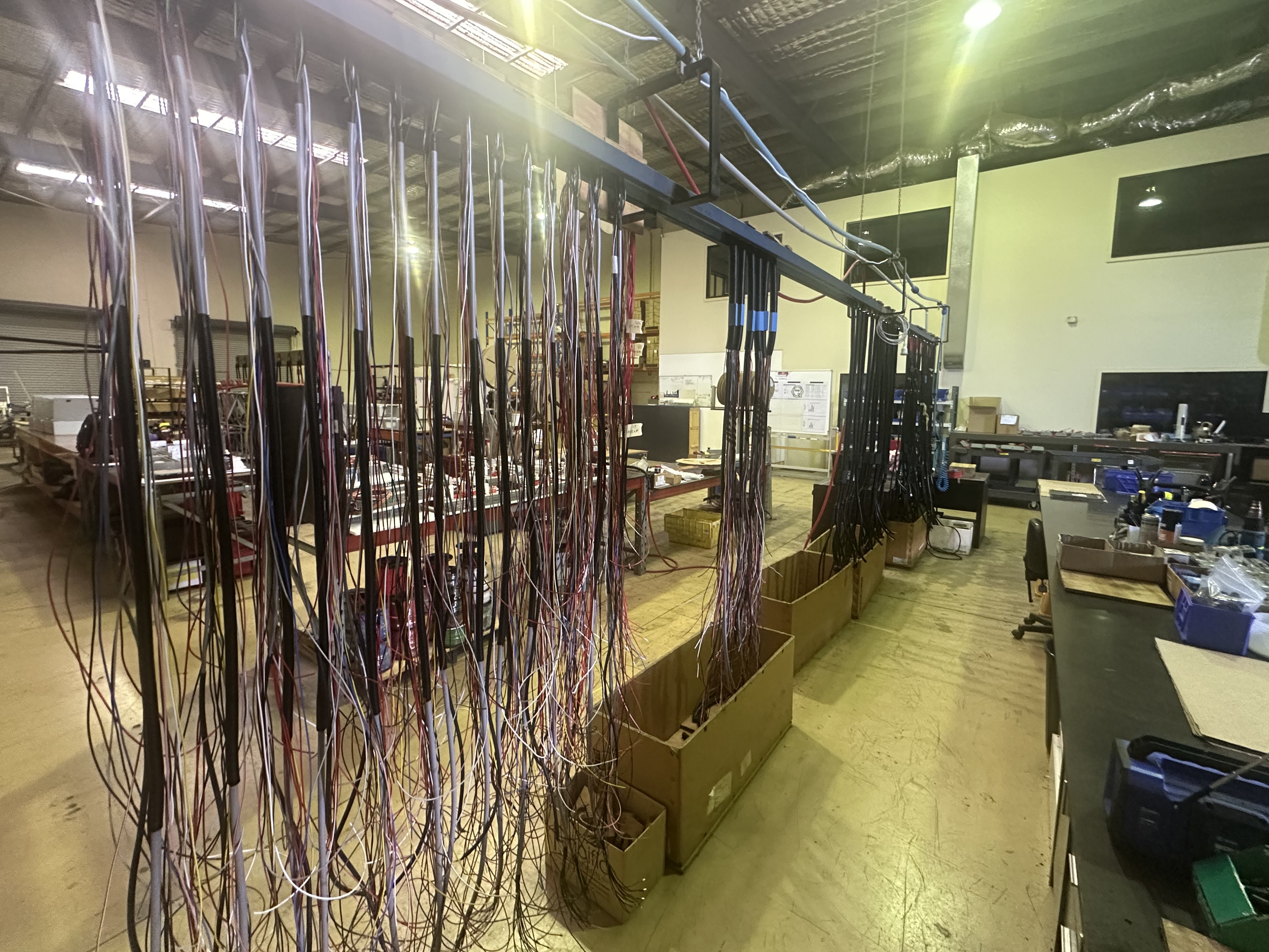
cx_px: 629
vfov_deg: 81.7
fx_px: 550
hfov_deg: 98.2
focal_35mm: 15
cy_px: 448
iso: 800
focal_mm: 2.22
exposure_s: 1/50
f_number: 2.2
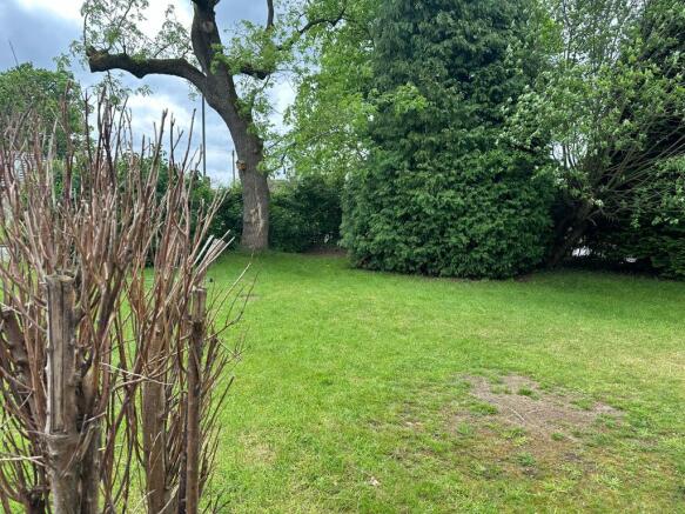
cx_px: 342
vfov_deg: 56.8
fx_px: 475
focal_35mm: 24
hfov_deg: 71.6
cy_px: 257
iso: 80
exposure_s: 1/1029
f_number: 1.78
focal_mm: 6.86
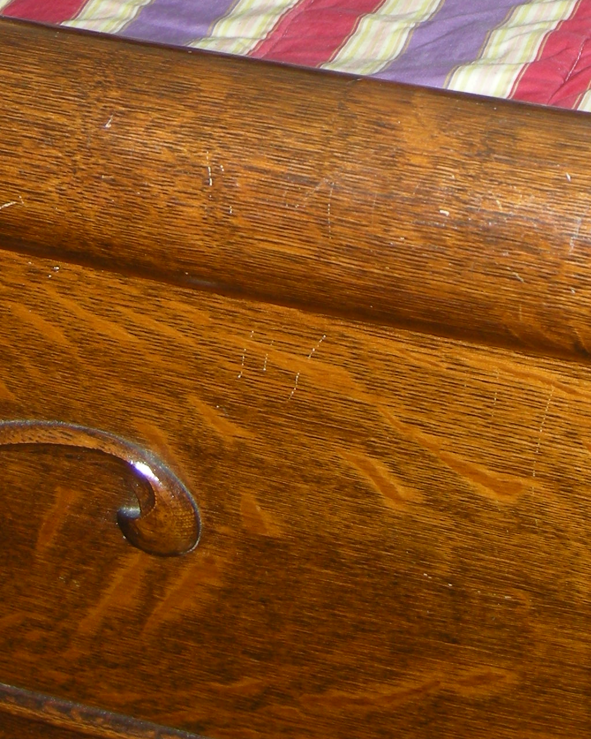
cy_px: -226
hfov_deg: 15.2
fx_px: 2187
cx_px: 530
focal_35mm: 100
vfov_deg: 17.9
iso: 81
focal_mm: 7.5
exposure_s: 1/60
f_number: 2.7
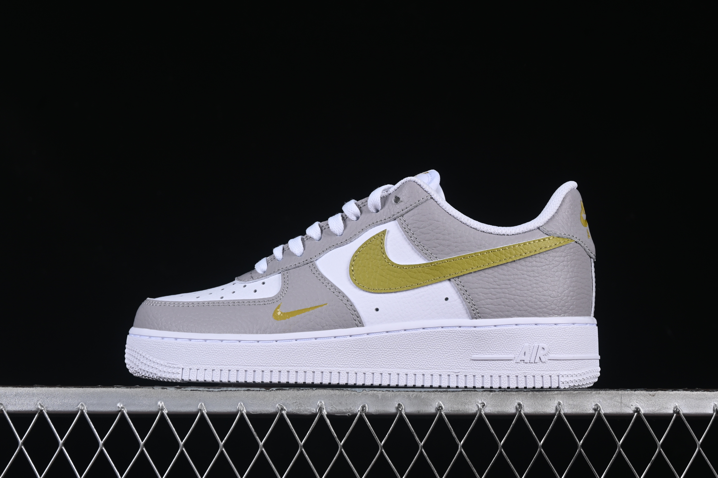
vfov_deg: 18.2
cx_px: 359
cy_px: 239
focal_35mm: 75
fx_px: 1496
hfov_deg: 27.0
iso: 160
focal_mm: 50
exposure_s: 1/80
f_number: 8
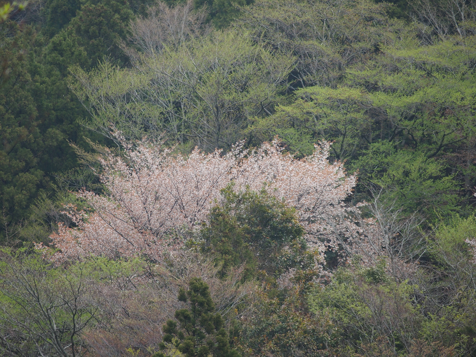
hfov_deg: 6.6
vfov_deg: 5.0
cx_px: 238
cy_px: 178
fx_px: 4125
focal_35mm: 300
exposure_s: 1/500
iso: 200
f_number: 2.8
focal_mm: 64.3
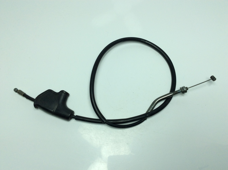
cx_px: 114
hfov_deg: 56.9
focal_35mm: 32
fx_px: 210
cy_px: 85
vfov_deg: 44.1
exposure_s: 1/615
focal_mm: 3.3
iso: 32
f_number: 2.4
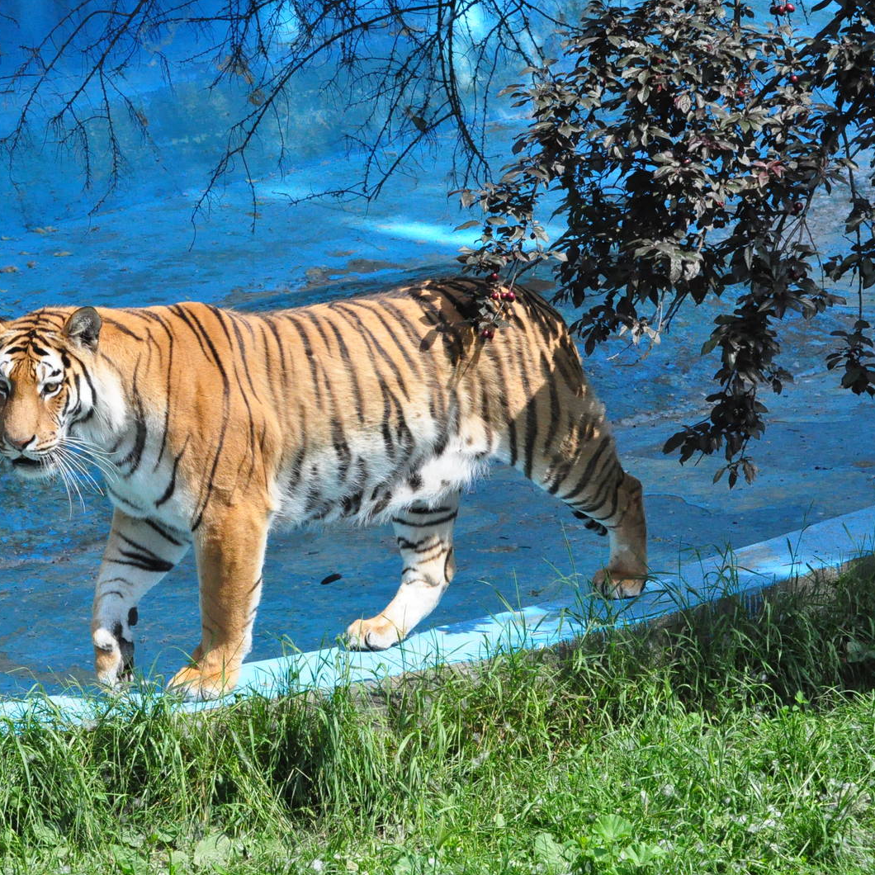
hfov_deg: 7.8
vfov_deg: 7.8
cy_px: 437
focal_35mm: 223
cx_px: 291
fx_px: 6377
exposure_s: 1/2000
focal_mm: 116
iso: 3200
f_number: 11
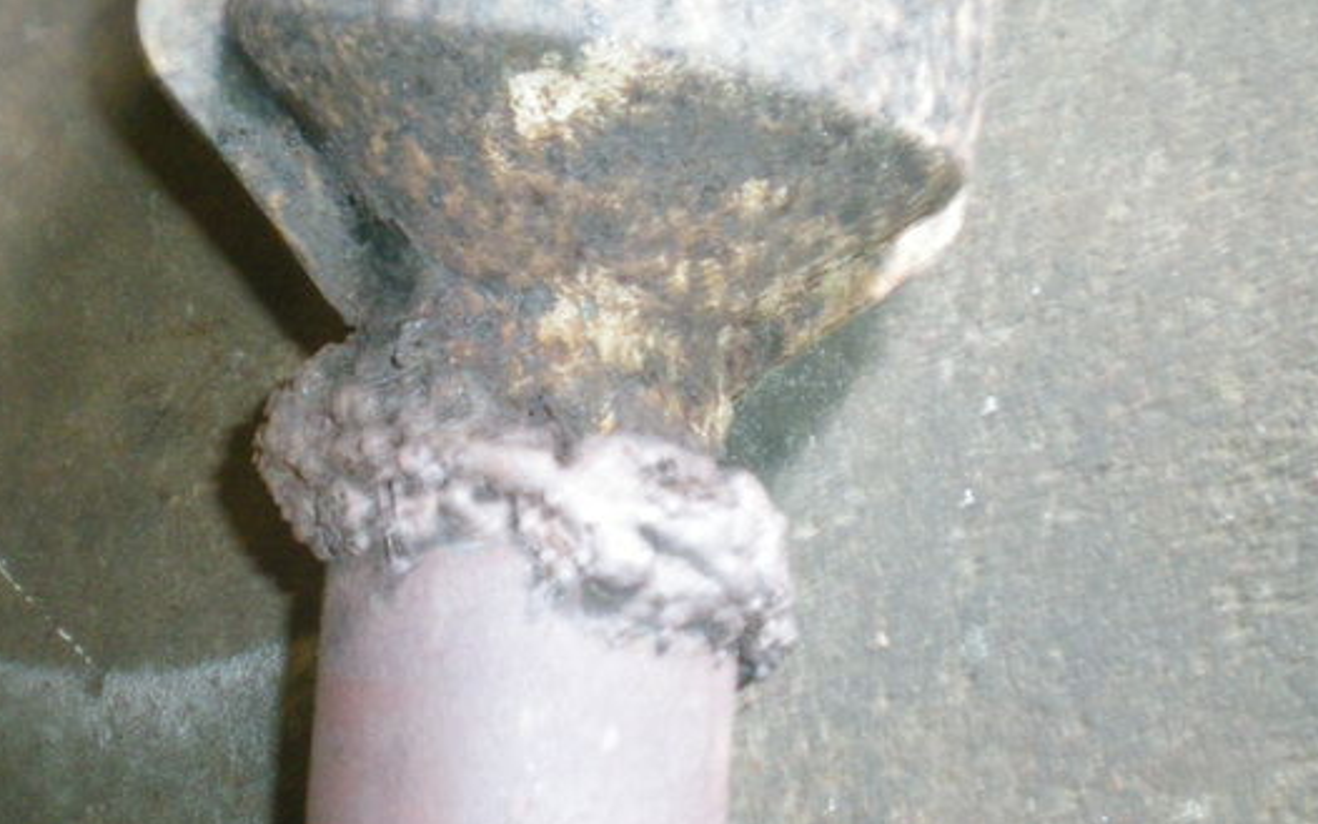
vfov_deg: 26.3
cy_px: 476
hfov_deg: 40.9
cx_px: 544
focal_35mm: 49
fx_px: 1760
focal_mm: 6.3
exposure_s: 1/6.7
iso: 400
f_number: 3.1
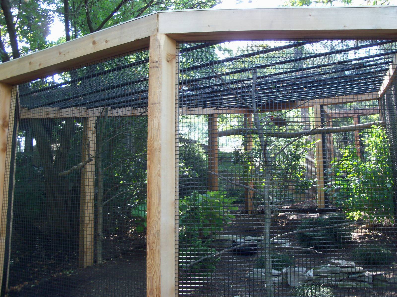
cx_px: 198
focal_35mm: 35
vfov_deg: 40.7
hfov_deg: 52.6
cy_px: 148
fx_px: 401
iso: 80
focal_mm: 6.3
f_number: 3
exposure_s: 1/30
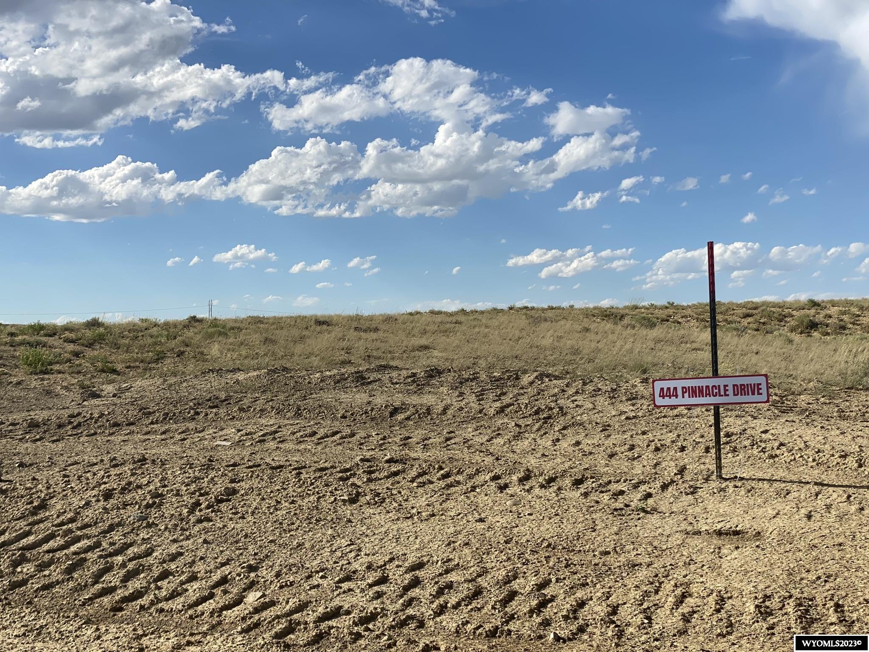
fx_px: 1305
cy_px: 326
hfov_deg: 36.8
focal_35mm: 52
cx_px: 434
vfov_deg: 28.0
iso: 20
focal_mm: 6
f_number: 2
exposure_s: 1/2283
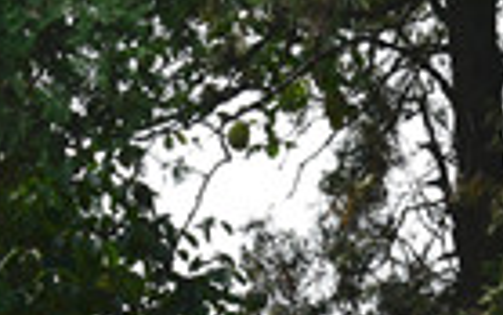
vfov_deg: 4.1
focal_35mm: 311
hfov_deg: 6.7
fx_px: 4265
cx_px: 148
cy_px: 1019
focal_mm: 50
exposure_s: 1/100
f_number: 9
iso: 400
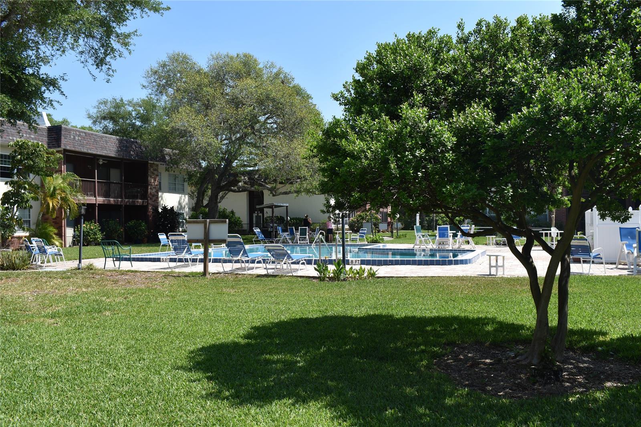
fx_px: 587
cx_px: 320
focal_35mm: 33
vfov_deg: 40.0
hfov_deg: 57.2
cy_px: 214
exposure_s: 1/250
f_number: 8
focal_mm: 22
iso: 100
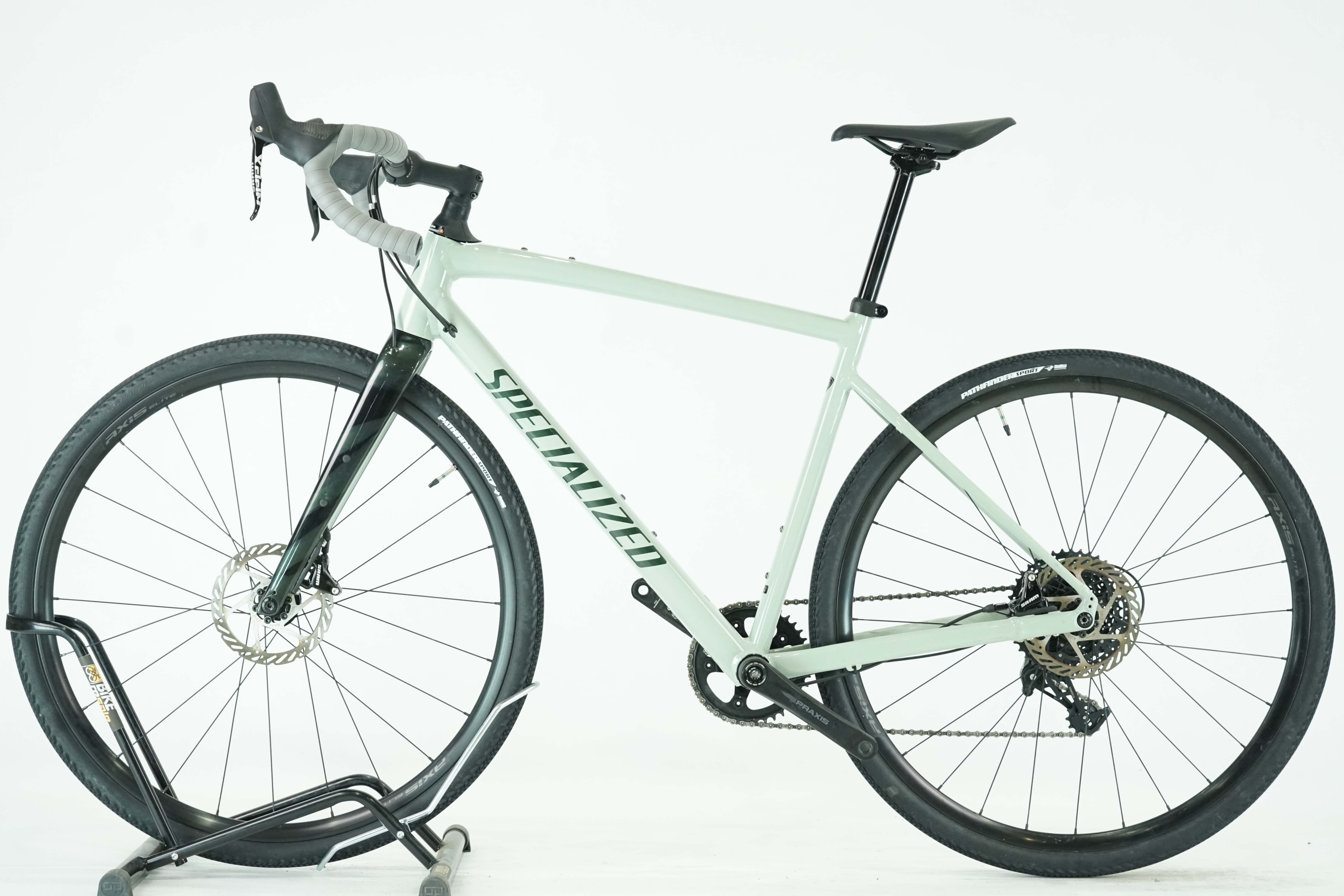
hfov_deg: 29.7
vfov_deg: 20.0
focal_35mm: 68
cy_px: 448
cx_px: 672
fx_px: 2538
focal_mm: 68
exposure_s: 1/200
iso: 2500
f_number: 5.6
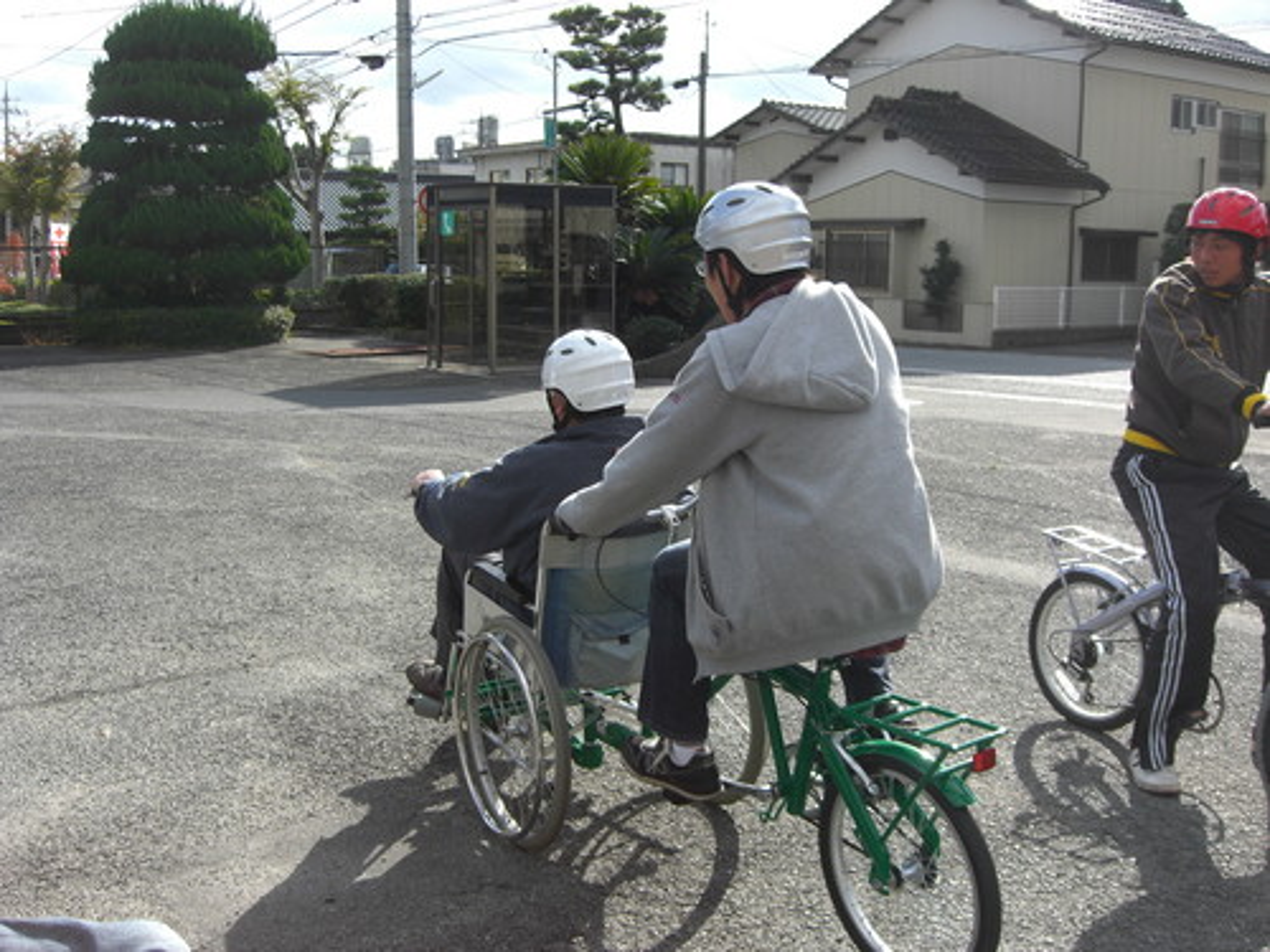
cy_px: 476
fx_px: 1394
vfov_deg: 37.7
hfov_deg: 49.0
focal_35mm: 38
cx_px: 635
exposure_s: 1/400
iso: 80
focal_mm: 7.9
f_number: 4
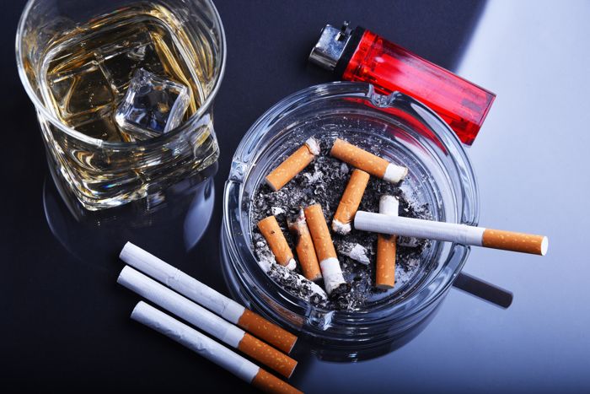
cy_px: 197
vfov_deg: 8.6
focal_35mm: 160
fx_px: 2623
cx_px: 295
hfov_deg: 12.8
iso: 100
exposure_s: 1/250
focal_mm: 160
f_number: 16
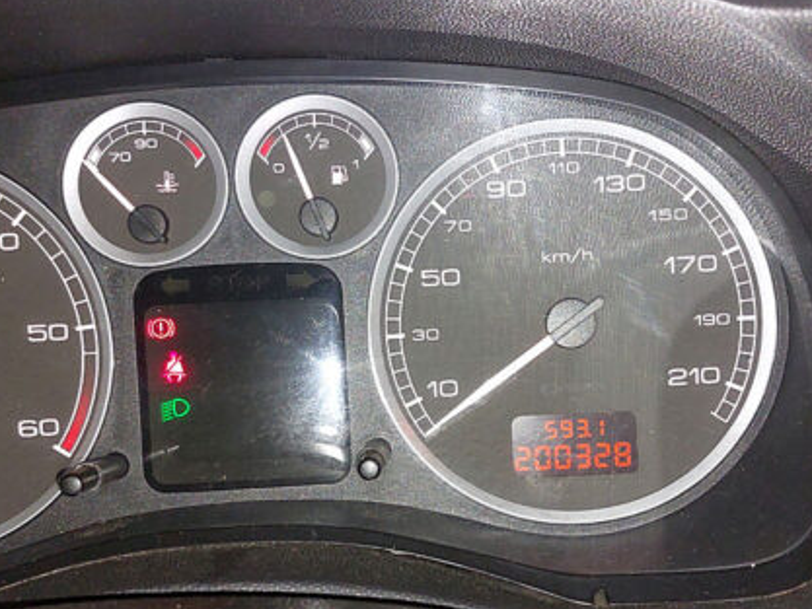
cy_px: 401
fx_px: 1126
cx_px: 444
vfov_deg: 30.1
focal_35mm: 48
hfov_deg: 39.6
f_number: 1.8
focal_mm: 5.23
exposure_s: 1/100
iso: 250
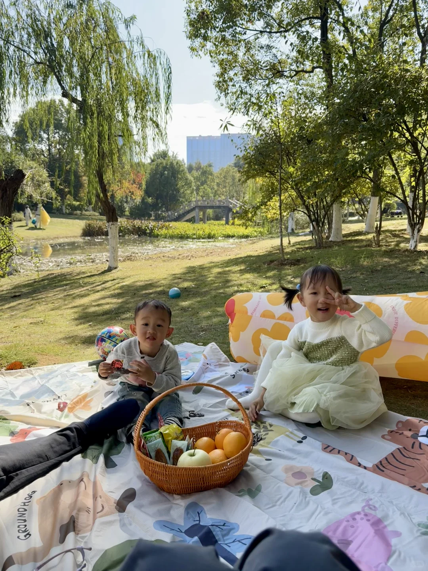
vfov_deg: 71.6
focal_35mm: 24
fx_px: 396
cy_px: 286
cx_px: 214
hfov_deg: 56.8
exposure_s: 1/1721
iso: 80
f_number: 1.78
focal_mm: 6.86
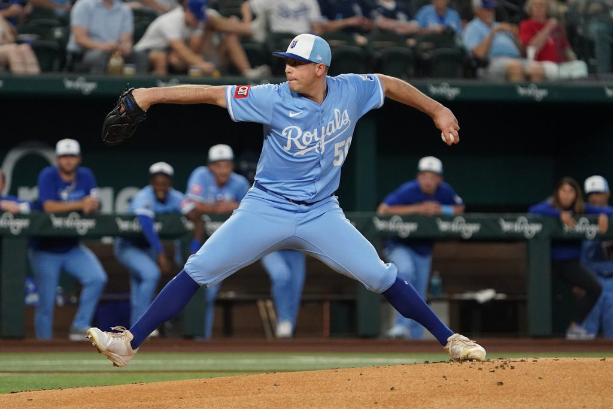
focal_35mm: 411
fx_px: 6999
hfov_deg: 5.0
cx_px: 306
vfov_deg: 3.3
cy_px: 204
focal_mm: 411
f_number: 6.3
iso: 5000
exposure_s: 1/1600
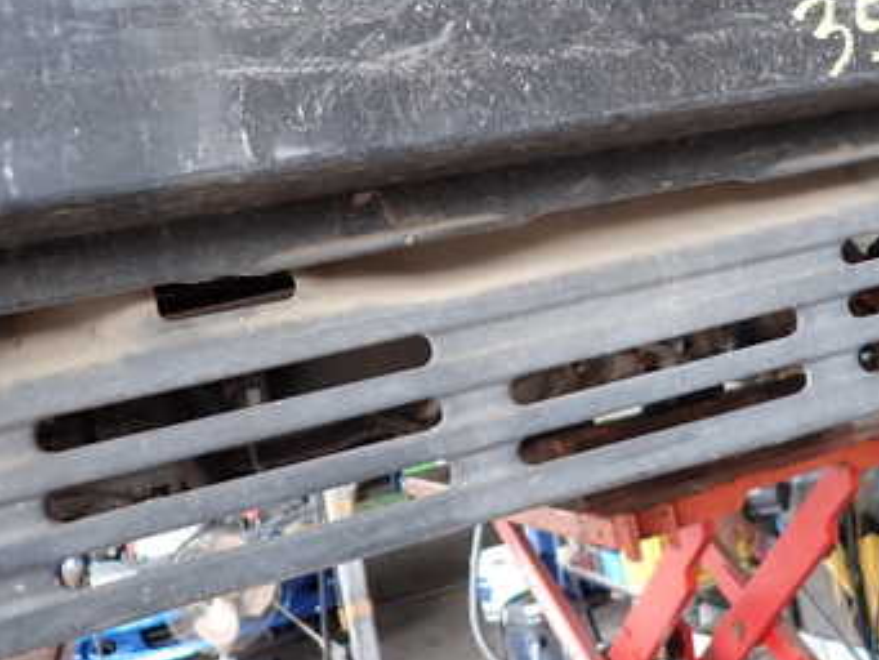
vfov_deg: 32.4
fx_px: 1118
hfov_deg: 41.8
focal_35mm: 44
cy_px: 175
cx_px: 642
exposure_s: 1/125
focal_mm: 4.5
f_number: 2
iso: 200
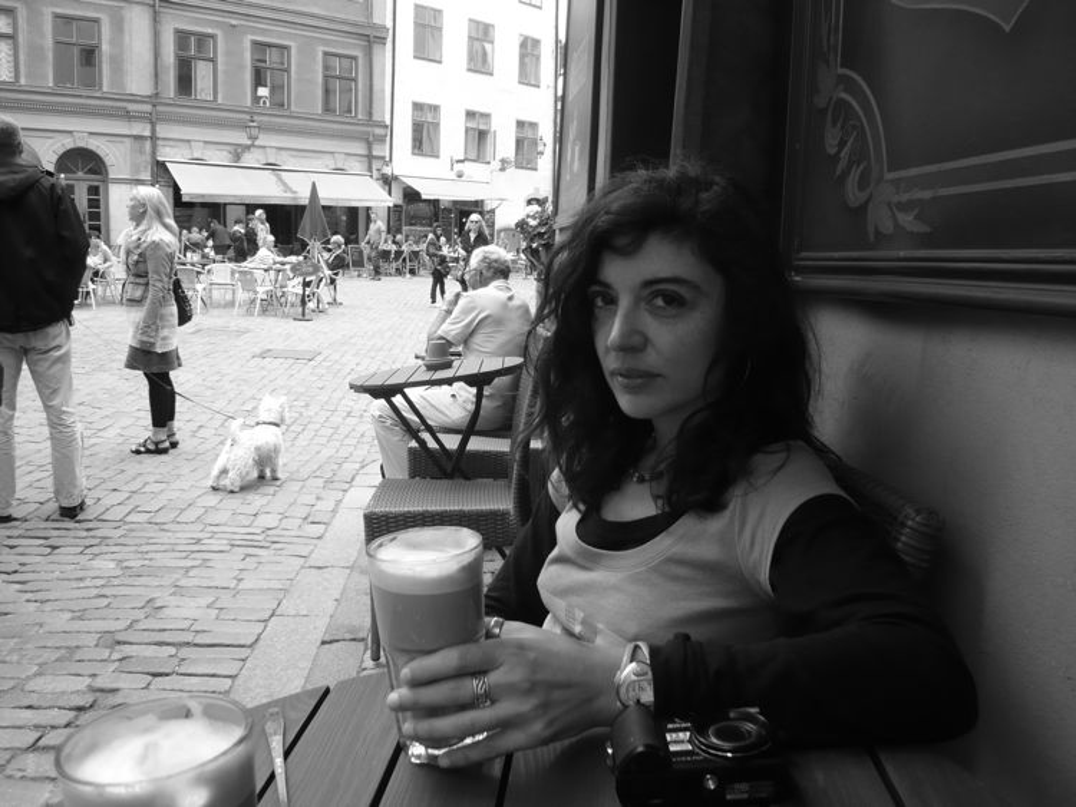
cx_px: 538
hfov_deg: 63.4
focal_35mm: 28
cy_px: 404
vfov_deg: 49.8
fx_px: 871
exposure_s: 1/160
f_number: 2.8
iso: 100
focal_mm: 4.6
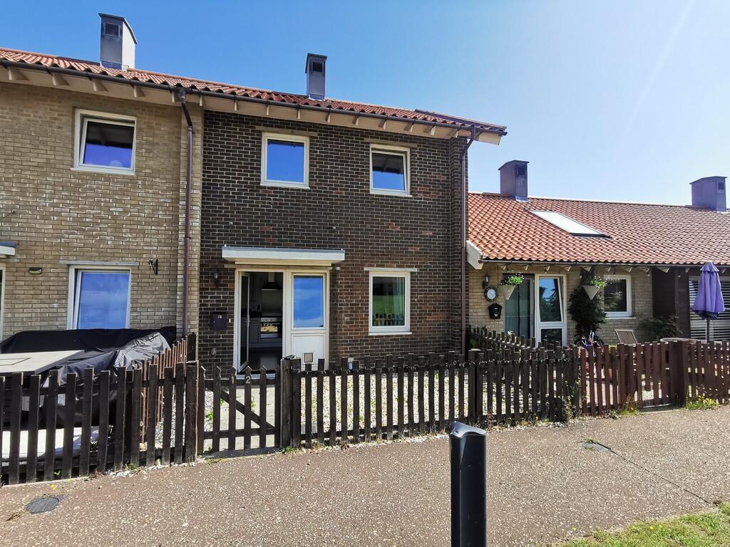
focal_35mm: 17
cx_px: 365
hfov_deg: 91.0
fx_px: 359
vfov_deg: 74.7
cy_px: 274
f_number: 2.2
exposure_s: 1/524
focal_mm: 2.26
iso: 50
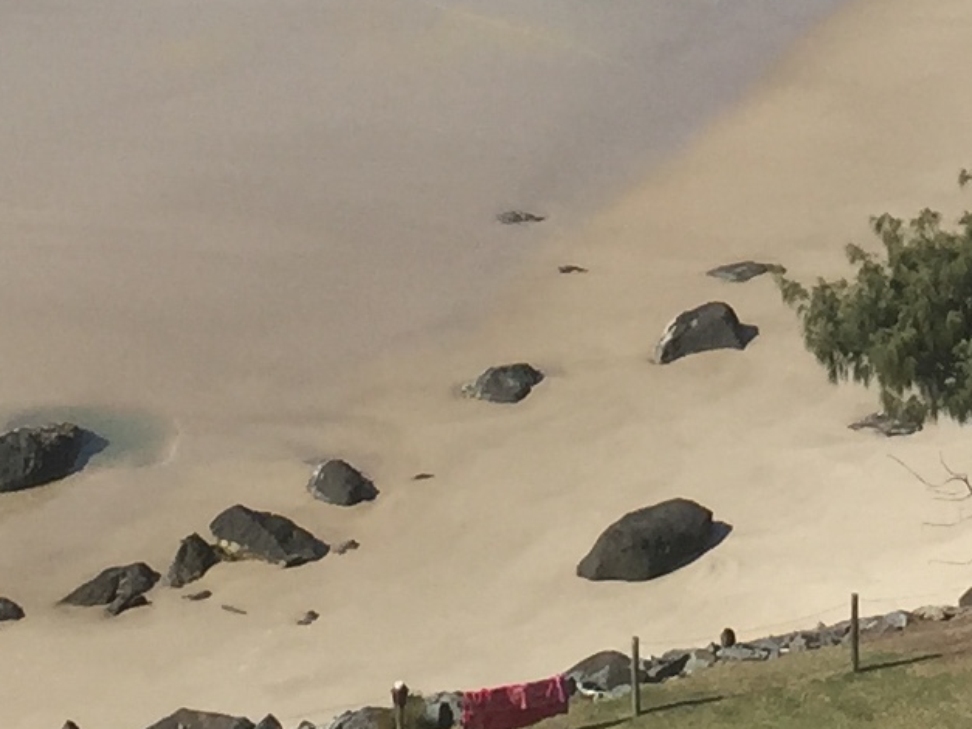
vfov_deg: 9.3
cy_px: -681
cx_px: 894
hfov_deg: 13.0
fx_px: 4239
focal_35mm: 151
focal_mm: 4.15
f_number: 2.2
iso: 32
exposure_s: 1/2639
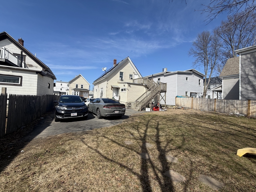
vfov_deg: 85.7
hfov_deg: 102.1
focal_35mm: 14
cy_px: 96
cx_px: 128
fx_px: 104
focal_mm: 2.22
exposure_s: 1/799
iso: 20
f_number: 2.2
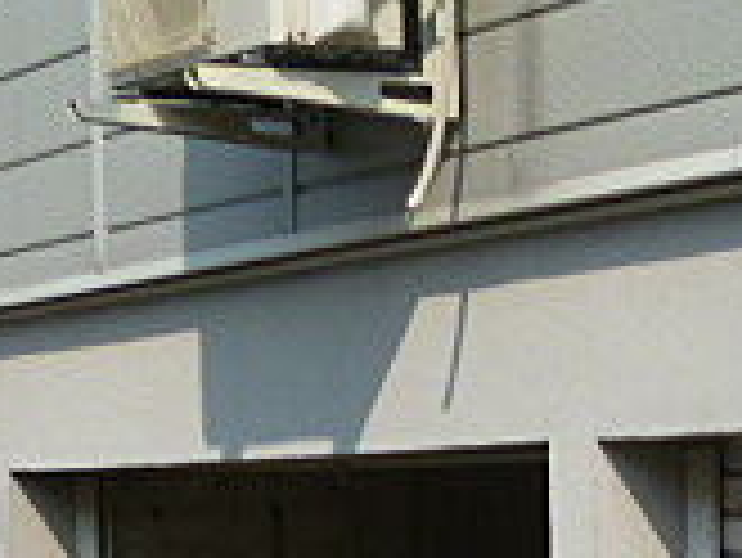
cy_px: 1066
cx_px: 621
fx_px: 3411
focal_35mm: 159
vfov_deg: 8.9
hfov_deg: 12.4
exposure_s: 1/160
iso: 100
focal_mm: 7.3
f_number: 10
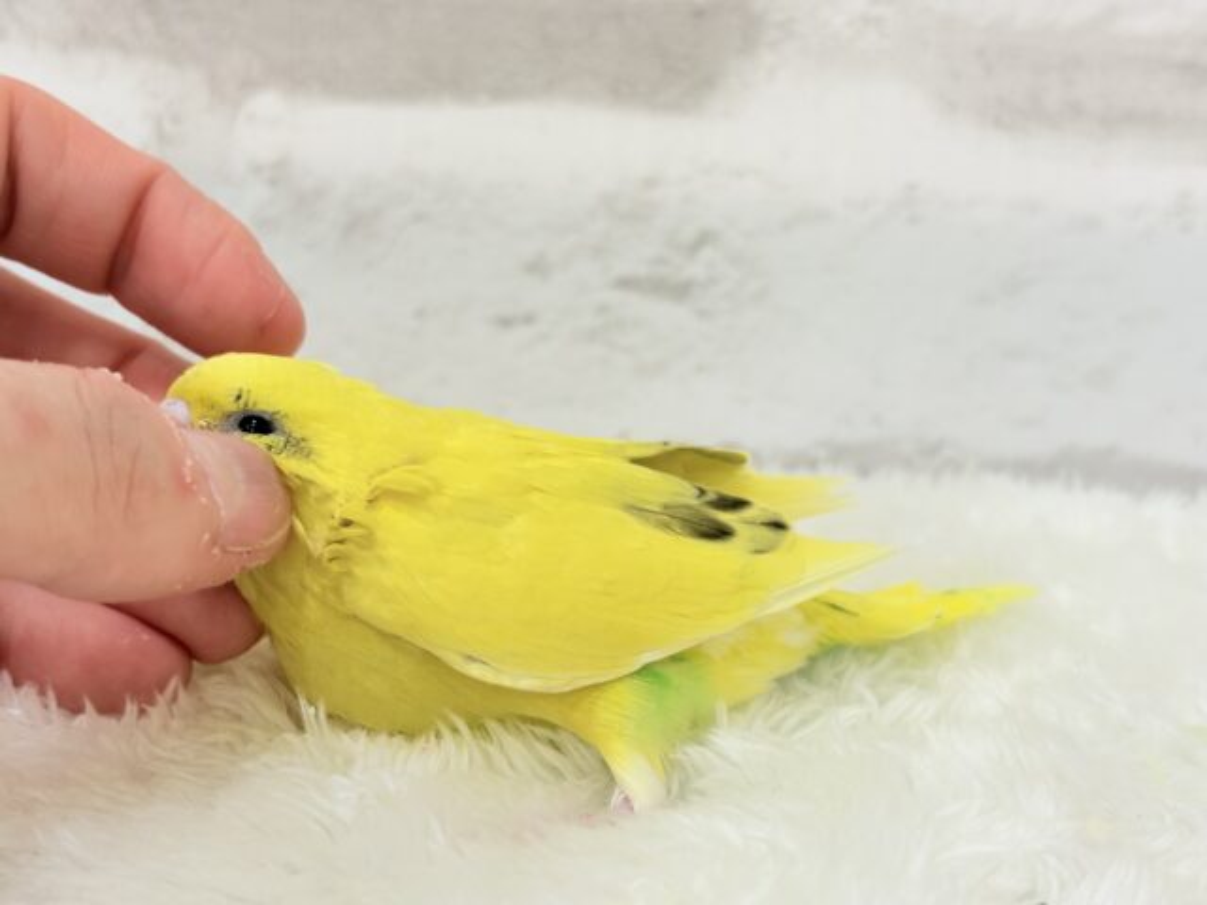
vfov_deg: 28.0
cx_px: 604
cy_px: 452
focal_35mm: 52
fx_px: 1813
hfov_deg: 36.8
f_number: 1.6
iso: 32
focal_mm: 5.96
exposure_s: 1/50
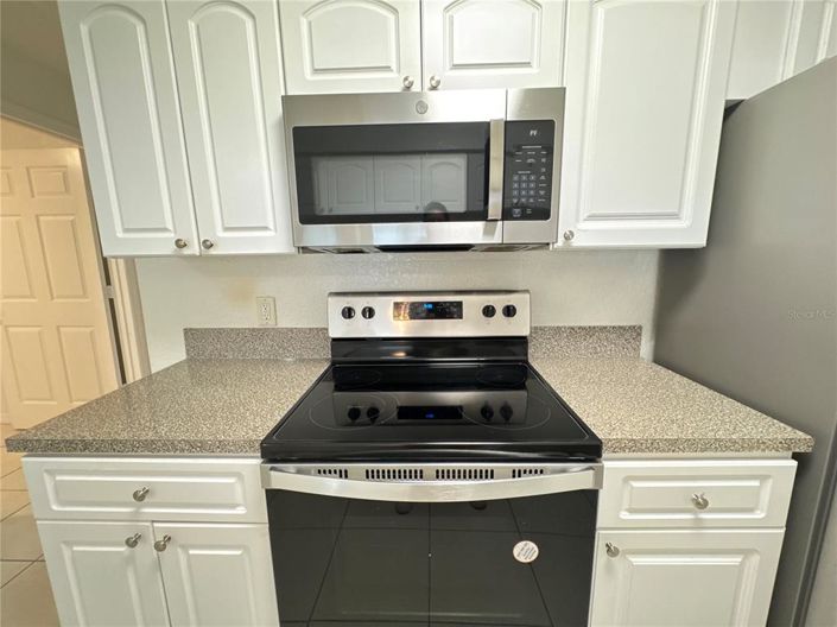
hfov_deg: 102.1
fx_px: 338
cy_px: 314
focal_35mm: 14
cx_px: 418
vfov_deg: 85.6
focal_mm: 2.22
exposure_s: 1/60
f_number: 2.2
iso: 640
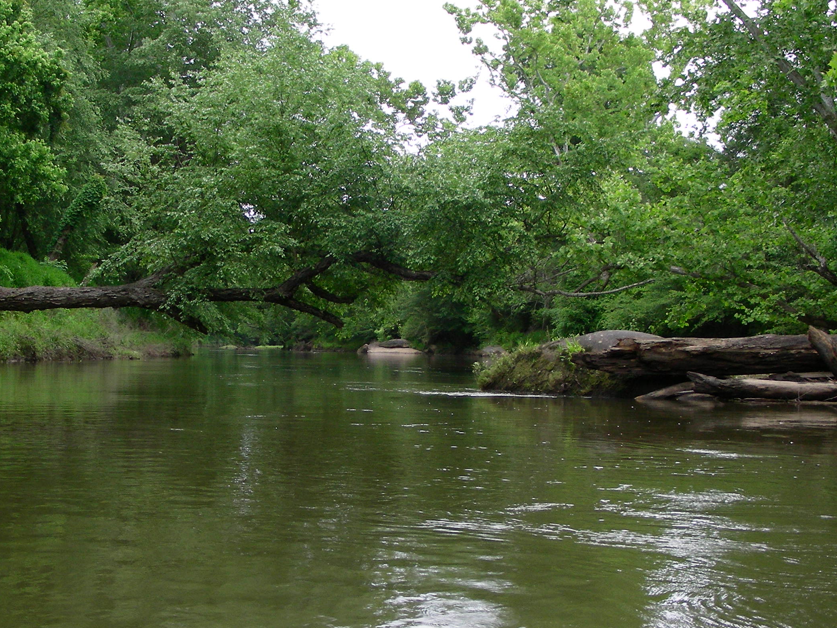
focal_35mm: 51
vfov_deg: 28.6
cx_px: 430
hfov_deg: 37.5
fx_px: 1233
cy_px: 310
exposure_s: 1/162
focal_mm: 6.3
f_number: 4
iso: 50
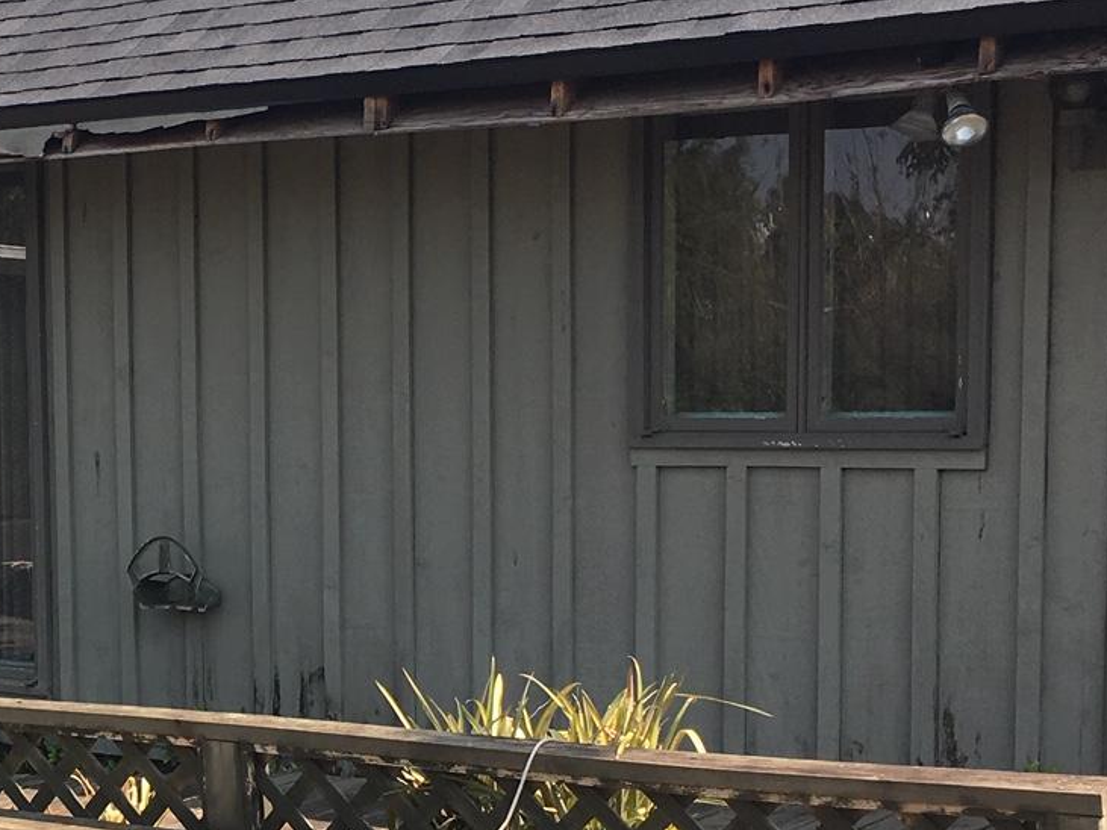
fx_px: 2558
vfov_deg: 18.3
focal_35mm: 80
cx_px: 50
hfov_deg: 23.6
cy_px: 597
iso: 25
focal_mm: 4.15
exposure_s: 1/610
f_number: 2.2
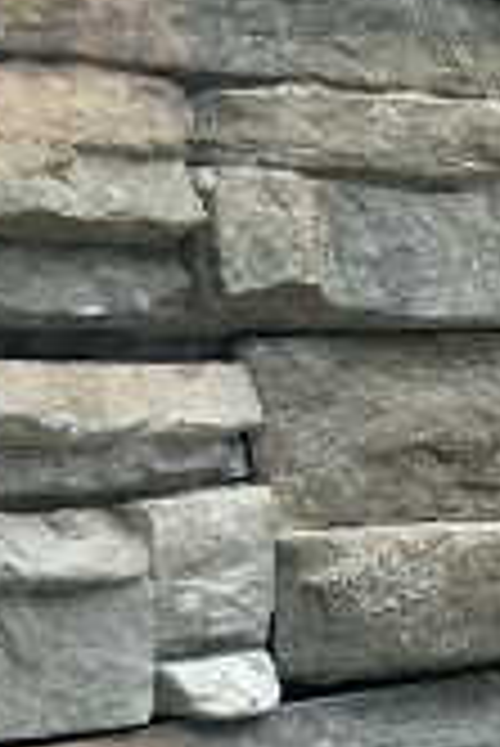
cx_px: 1203
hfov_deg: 12.1
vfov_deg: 21.9
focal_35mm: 91
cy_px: 646
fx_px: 1892
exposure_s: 1/179
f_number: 1.7
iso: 33
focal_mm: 3.79
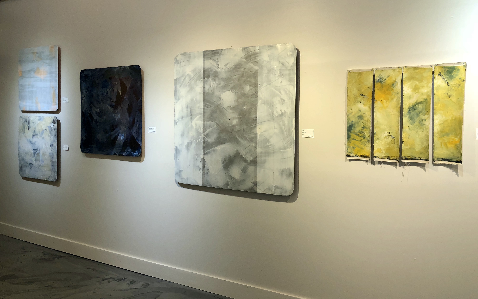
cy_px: 135
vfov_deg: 41.8
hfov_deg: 62.9
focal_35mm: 30
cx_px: 237
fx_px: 391
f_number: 1.8
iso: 64
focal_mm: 4
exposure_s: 1/120
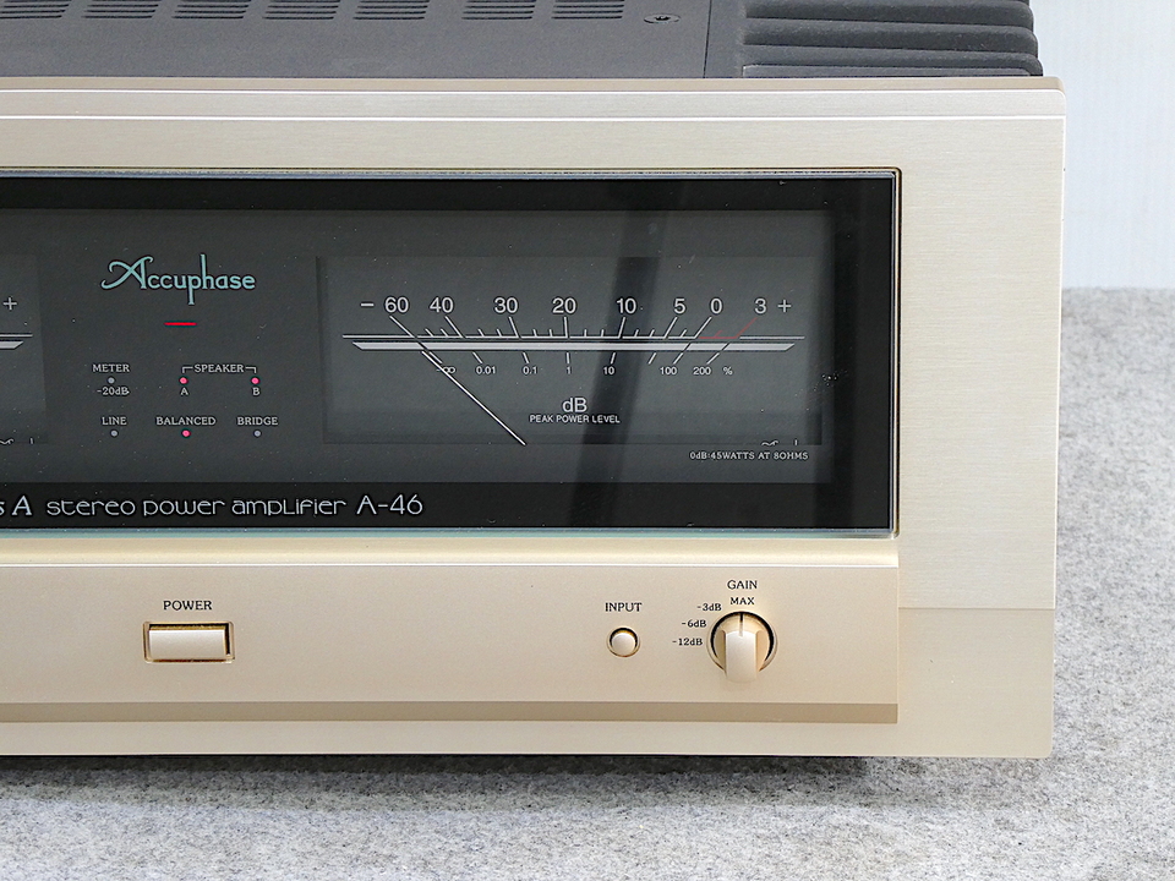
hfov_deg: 15.9
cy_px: 440
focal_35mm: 124
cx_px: 588
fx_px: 4209
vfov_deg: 12.0
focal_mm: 22.3
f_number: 5.2
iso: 200
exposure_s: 1/20
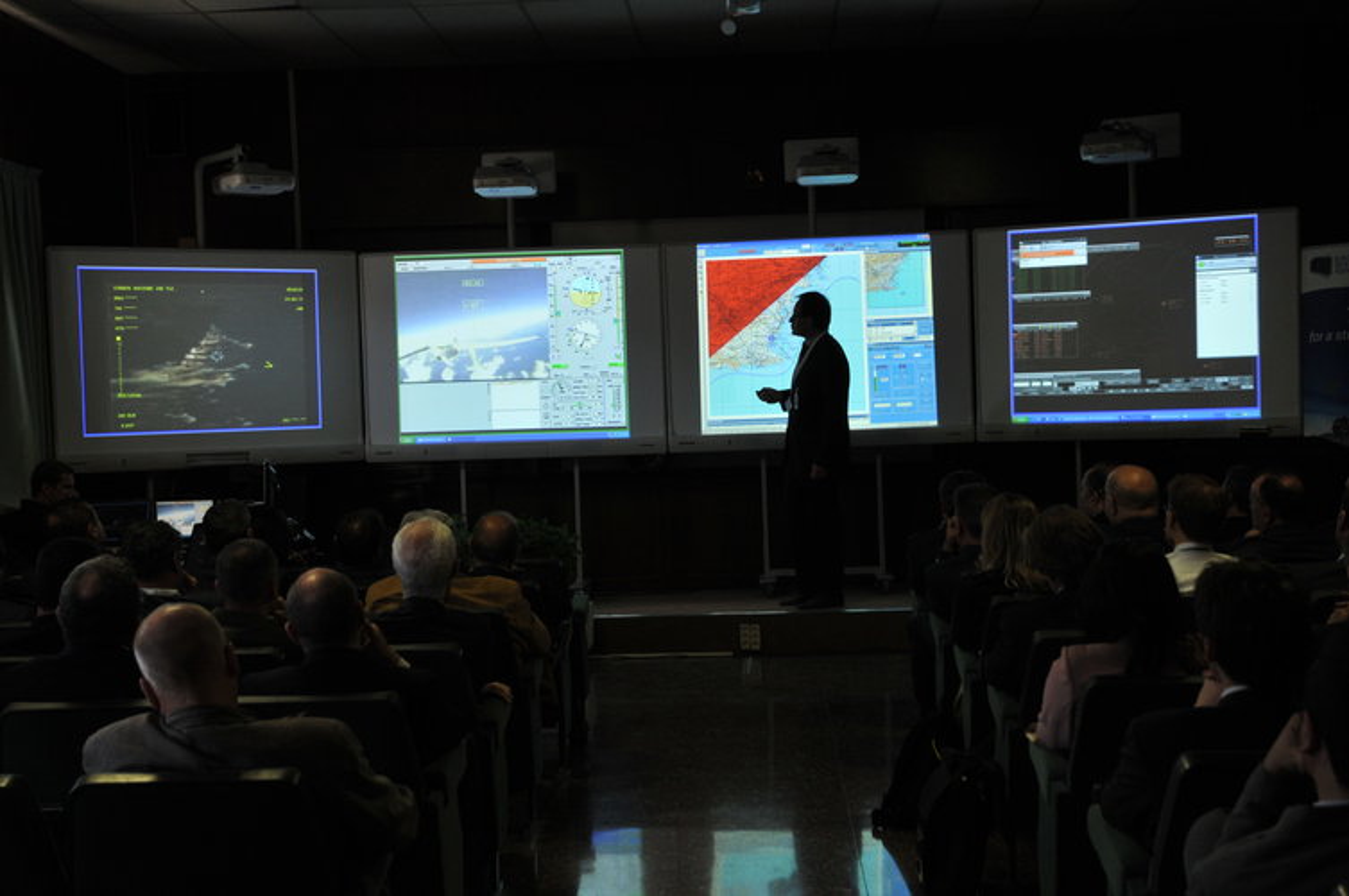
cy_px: 448
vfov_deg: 23.7
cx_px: 674
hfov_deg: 35.1
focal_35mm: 57
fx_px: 2133
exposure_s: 1/30
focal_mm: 38
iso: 500
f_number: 5.6
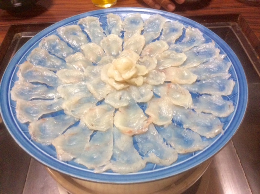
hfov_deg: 56.9
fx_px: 240
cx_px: 130
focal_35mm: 32
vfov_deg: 44.1
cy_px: 97
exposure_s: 1/24
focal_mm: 3.3
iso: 160
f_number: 2.4
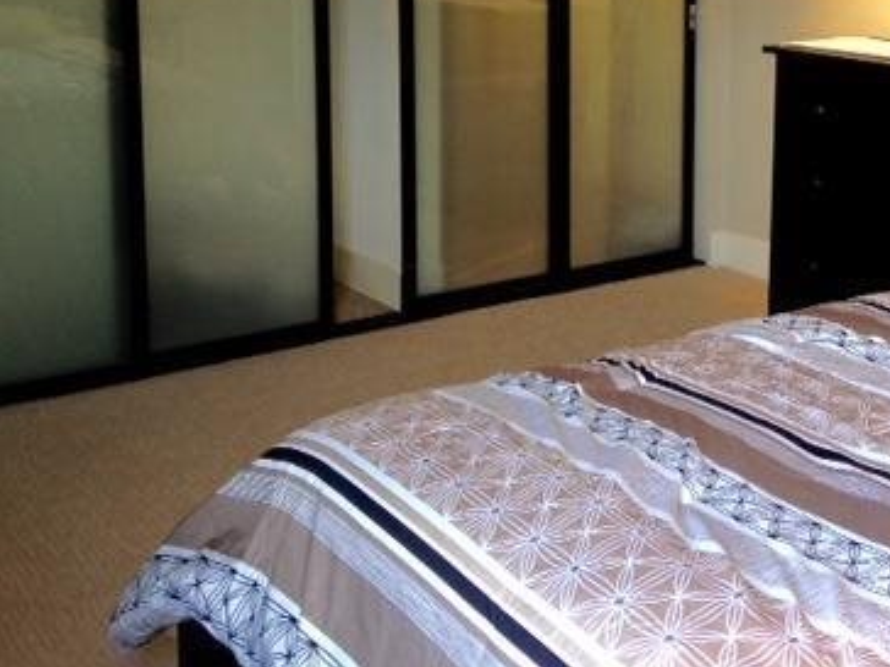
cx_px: 643
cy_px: 83
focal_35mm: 58
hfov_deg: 32.7
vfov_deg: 24.6
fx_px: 1491
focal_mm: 4.12
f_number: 2.4
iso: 50
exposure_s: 1/23
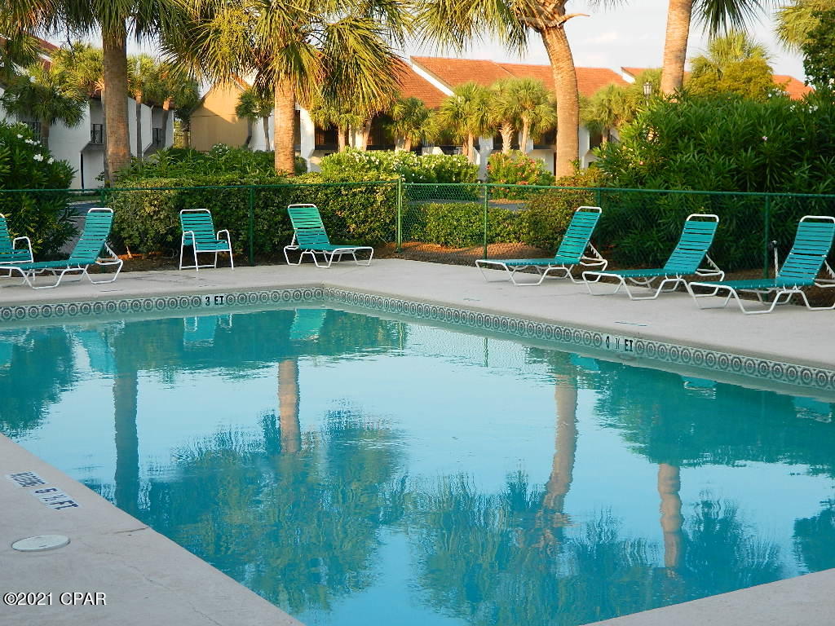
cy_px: 313
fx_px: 1375
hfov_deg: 33.8
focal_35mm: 57
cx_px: 418
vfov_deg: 25.7
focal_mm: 10.2
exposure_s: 1/200
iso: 80
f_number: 3.8
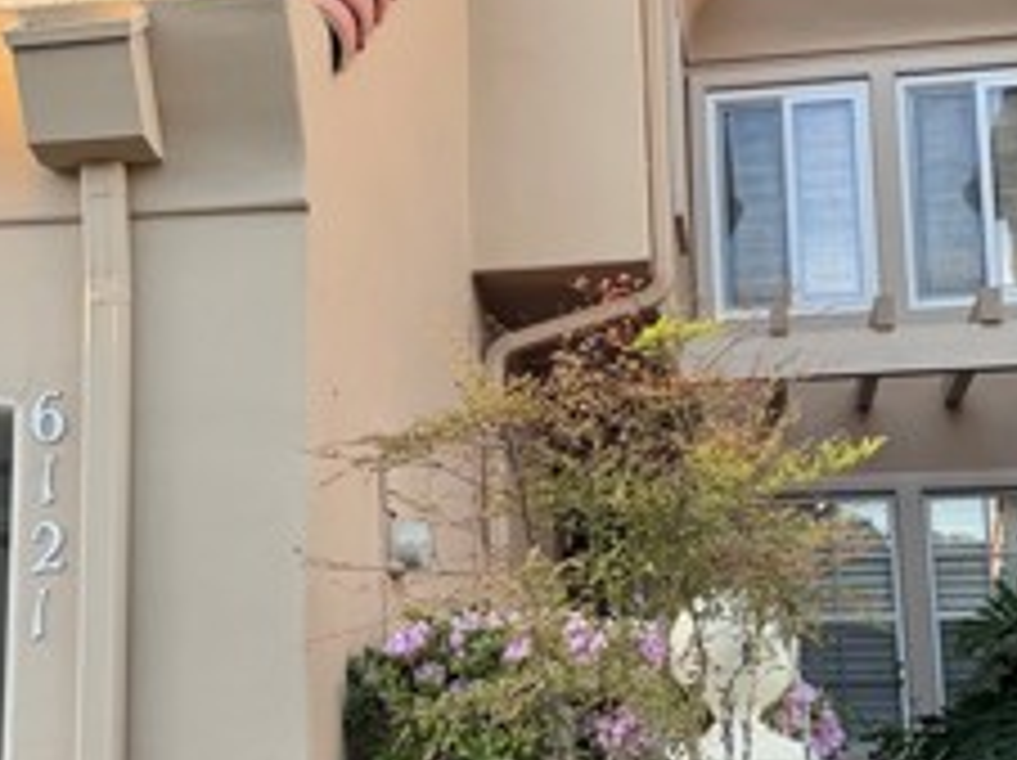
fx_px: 1996
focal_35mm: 68
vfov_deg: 21.6
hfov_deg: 28.5
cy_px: 378
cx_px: 378
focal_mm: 6.76
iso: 80
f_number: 1.78
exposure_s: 1/476
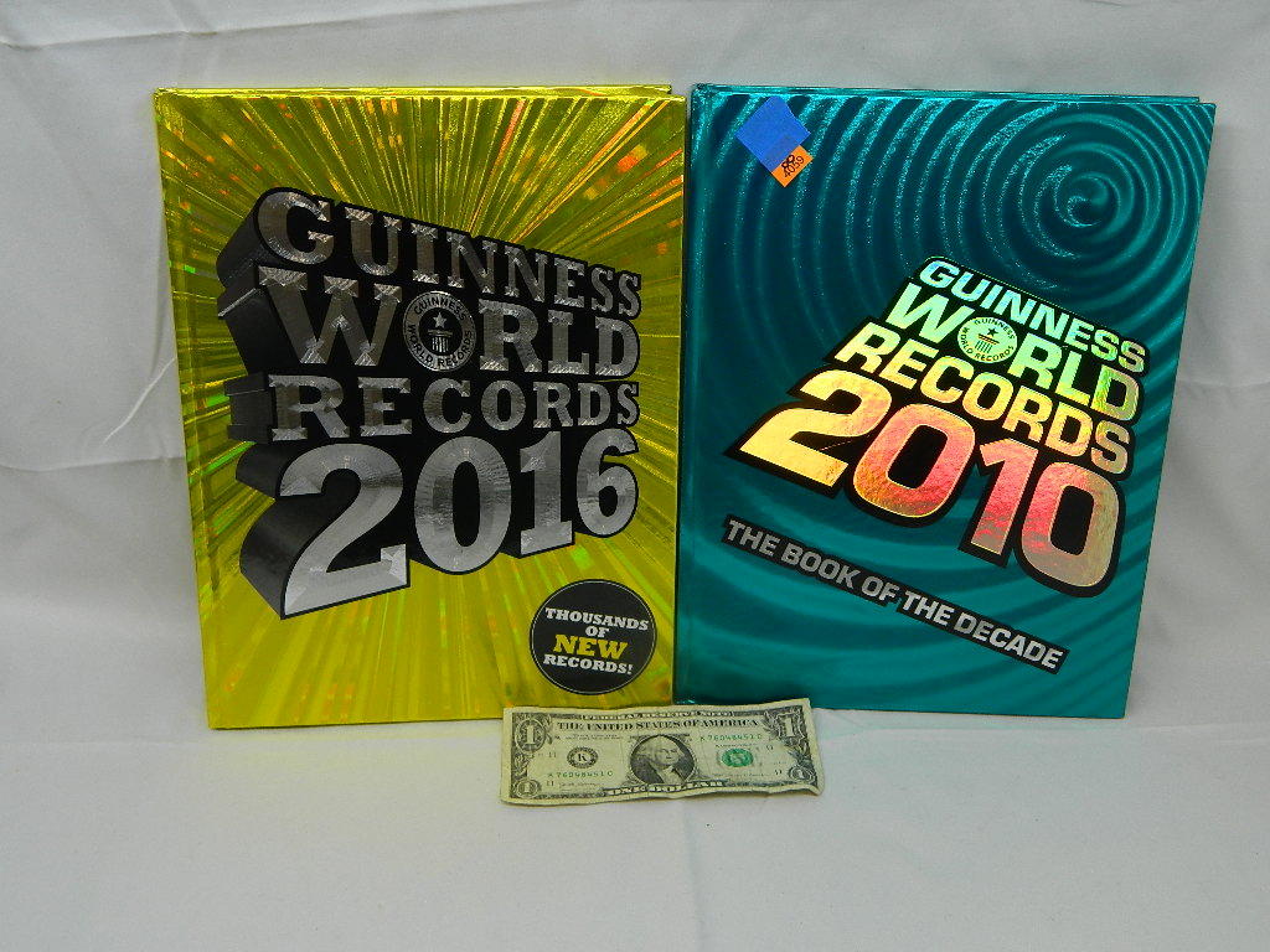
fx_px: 1504
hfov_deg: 45.8
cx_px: 635
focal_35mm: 41
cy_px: 476
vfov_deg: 35.1
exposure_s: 1/60
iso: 80
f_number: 3.5
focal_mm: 7.3
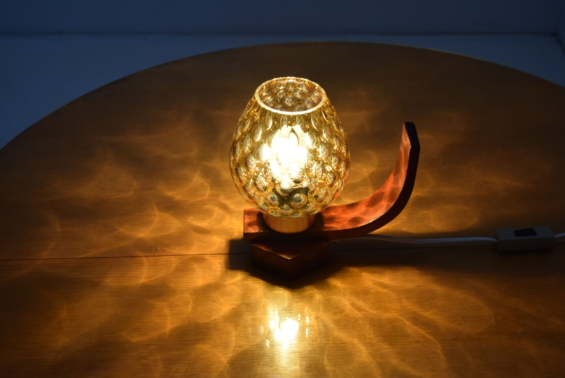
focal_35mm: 57
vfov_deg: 23.8
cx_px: 282
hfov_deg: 35.0
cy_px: 189
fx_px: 895
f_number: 5.6
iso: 1600
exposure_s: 1/125
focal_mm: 38
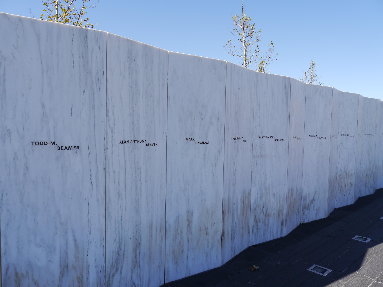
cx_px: 192
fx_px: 310
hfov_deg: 63.4
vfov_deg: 49.7
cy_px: 144
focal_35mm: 28
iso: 160
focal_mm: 14
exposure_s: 1/320
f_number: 7.1
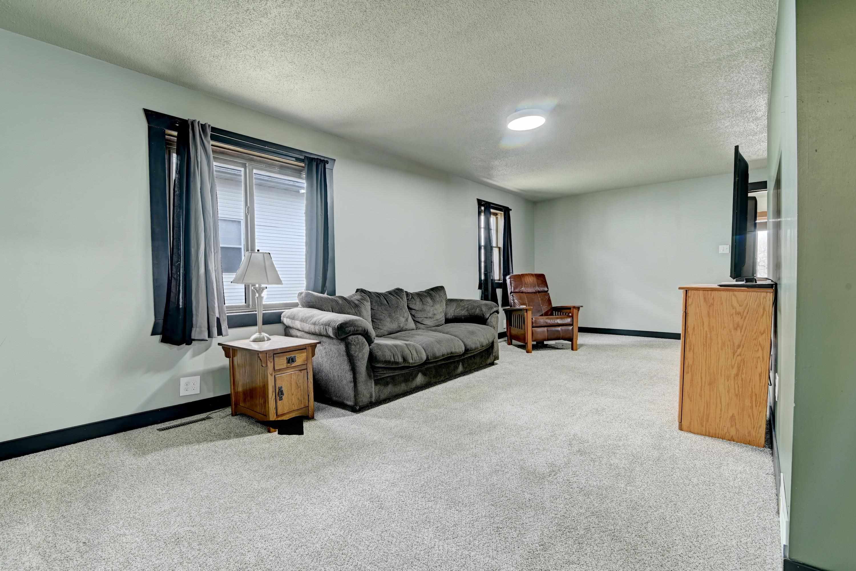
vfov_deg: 73.7
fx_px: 380
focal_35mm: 16
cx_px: 428
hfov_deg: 96.7
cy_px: 286
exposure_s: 1/3.33
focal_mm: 16
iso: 100
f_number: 8
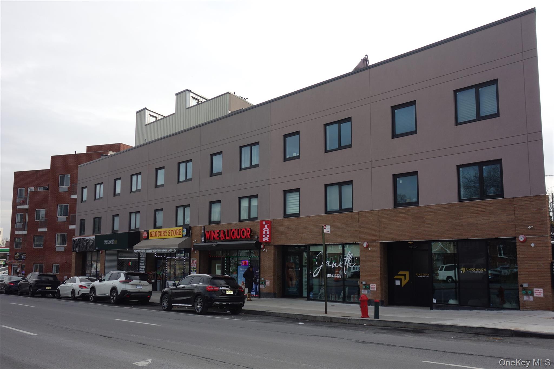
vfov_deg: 35.9
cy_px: 184
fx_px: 569
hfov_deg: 51.9
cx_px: 277
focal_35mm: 37
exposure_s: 1/800
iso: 125
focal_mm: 13.58
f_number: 2.8
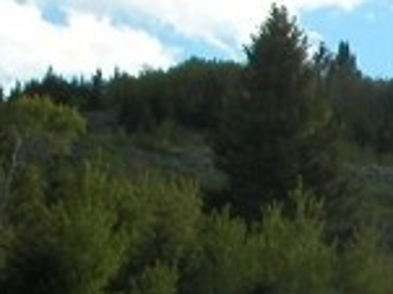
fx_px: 2620
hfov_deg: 8.4
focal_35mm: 231
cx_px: 573
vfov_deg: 6.3
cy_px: 518
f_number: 7.1
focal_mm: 8.9
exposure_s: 1/222
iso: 100
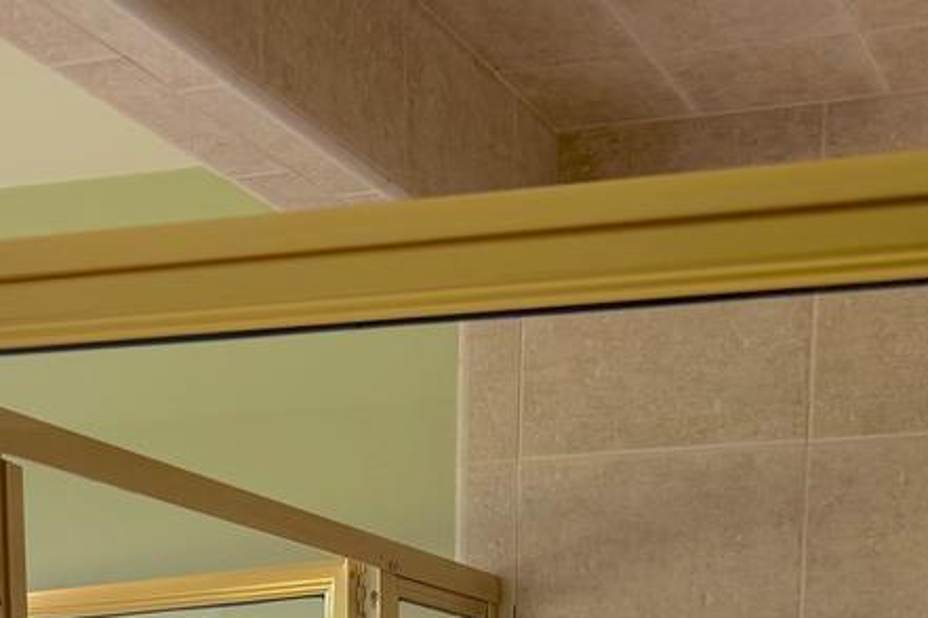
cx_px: 354
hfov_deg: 23.3
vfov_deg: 12.8
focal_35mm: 87
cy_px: 1396
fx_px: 2242
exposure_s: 1/60
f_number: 1.78
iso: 125
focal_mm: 6.76
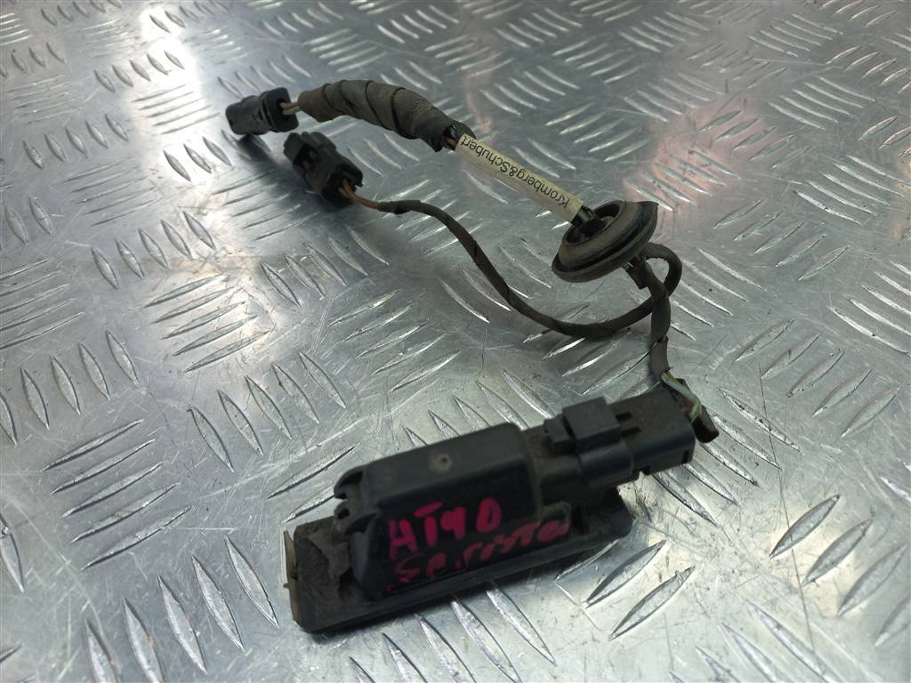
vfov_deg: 54.9
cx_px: 456
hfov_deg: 69.4
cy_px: 342
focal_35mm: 25
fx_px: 658
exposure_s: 1/50
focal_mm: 4.6
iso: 50
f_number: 1.8
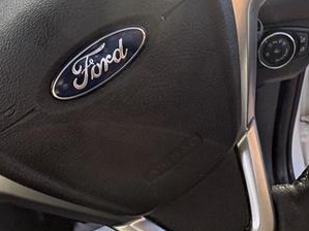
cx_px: 142
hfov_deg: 44.8
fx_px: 375
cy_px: 46
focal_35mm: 42
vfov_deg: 33.3
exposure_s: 1/141
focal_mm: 2.22
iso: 100
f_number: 2.2
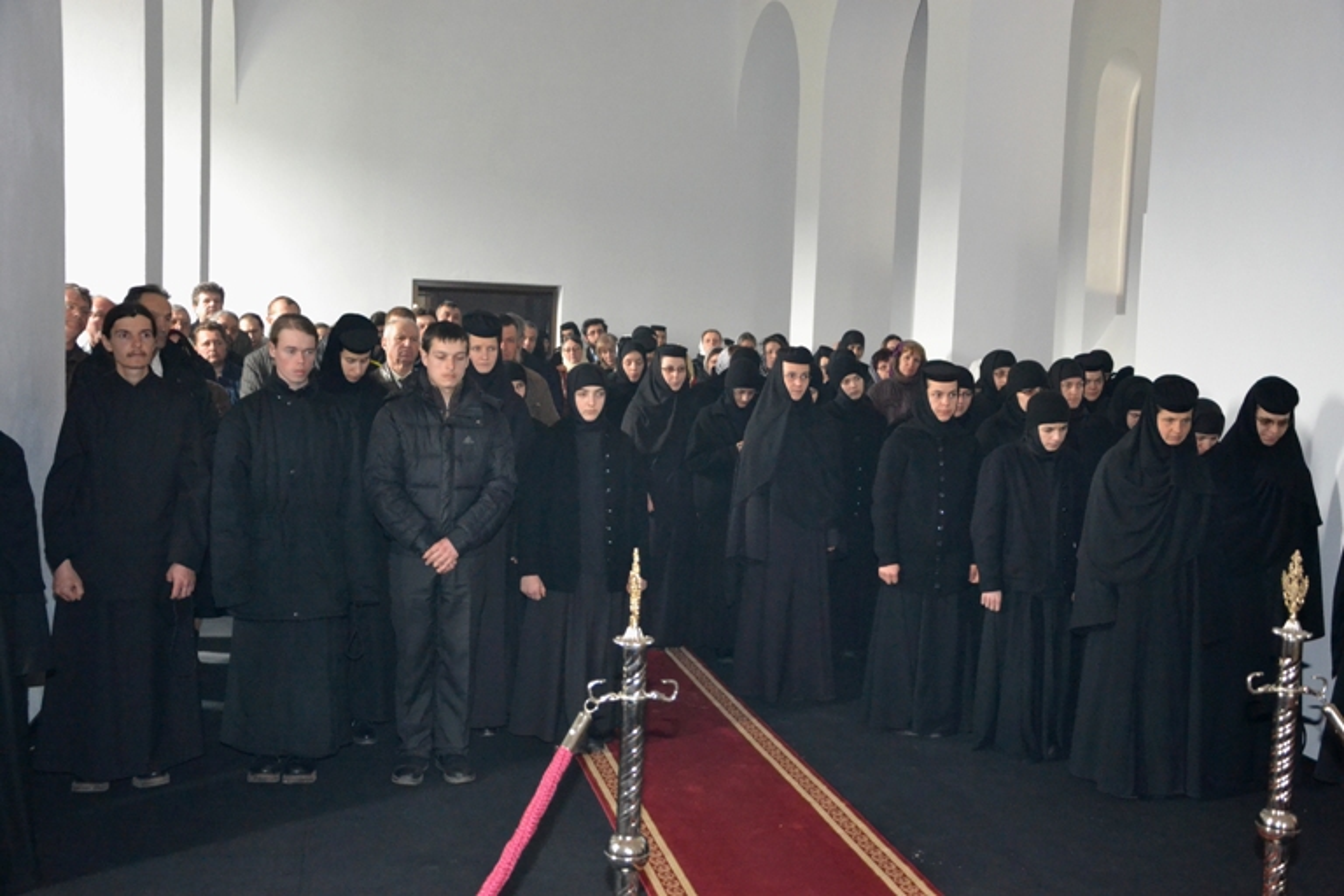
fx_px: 1400
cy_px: 448
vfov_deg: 35.5
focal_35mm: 38
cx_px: 672
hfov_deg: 51.3
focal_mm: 25
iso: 3200
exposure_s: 1/60
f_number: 4
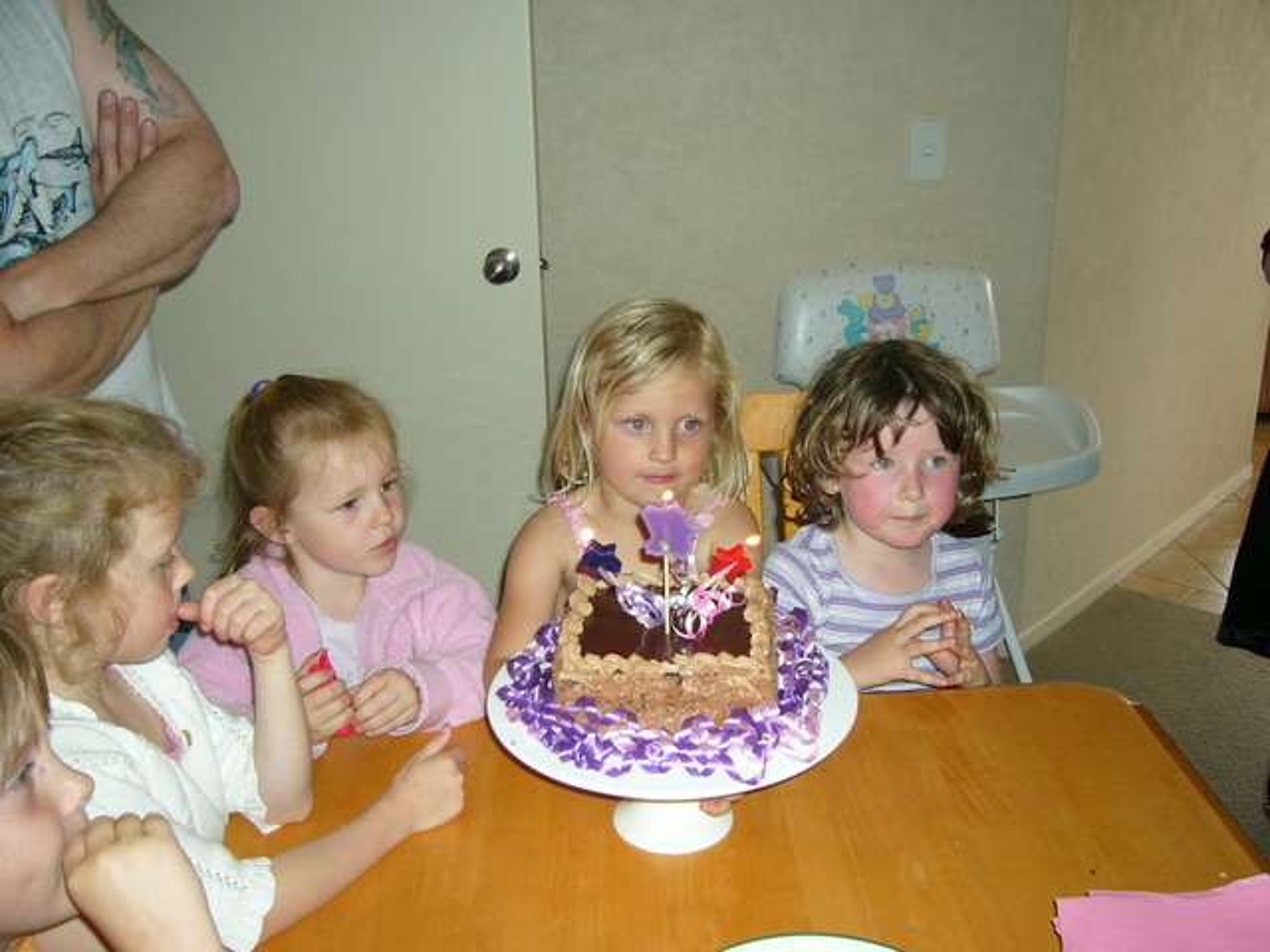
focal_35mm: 35
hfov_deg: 52.6
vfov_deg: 40.7
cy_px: 476
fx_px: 1284
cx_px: 635
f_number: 2.8
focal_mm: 5.8
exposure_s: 1/60
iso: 100
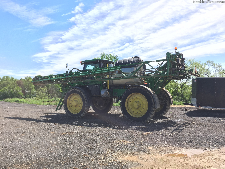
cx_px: 112
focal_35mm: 29
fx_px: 188
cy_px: 84
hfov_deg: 61.7
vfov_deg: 48.2
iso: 32
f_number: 2.2
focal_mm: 4.15
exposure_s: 1/1068
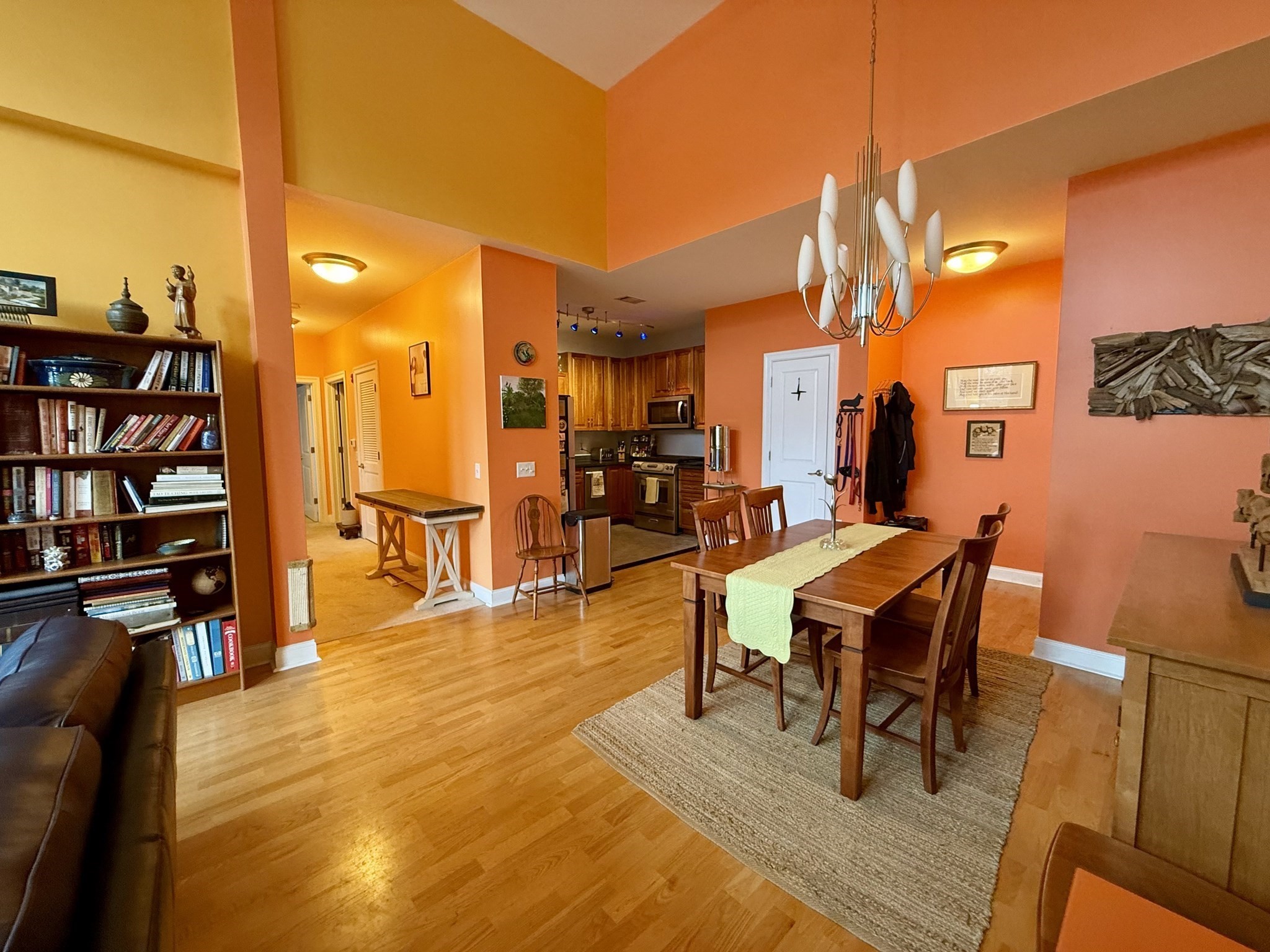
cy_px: 476
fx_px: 514
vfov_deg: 85.7
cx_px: 635
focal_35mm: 14
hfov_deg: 102.1
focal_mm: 2.22
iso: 320
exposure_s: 1/60
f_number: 2.2
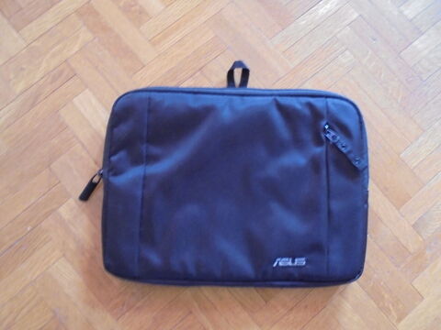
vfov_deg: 53.1
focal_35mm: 26
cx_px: 220
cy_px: 165
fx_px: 331
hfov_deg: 67.3
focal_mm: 4.6
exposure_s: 1/6
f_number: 3.5
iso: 400
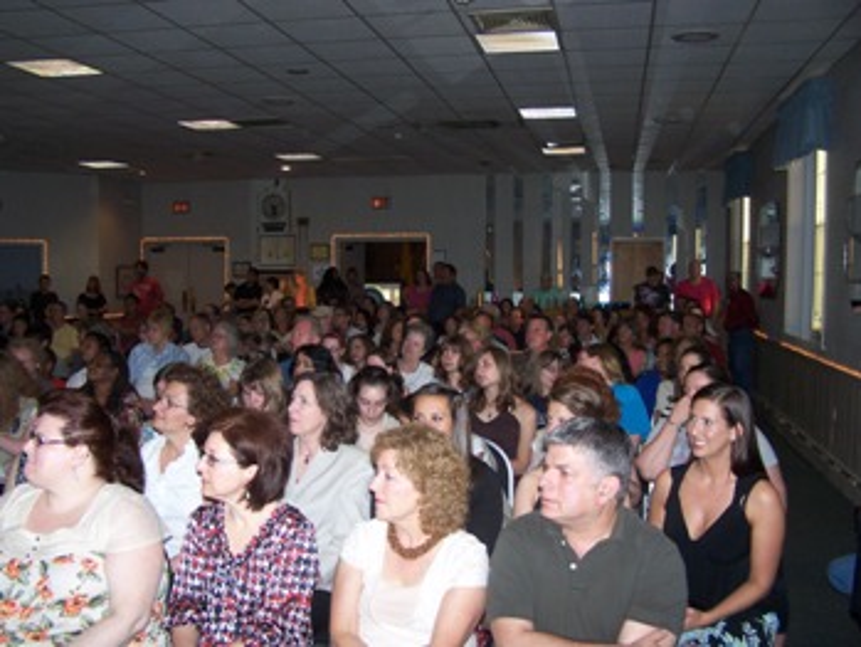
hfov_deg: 49.0
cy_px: 324
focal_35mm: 38
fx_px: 945
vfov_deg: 37.7
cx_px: 430
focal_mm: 6.3
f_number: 2.8
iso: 140
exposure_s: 1/60
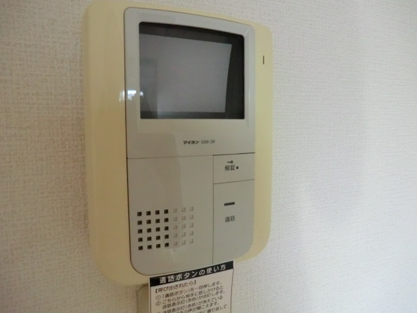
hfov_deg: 71.6
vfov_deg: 56.8
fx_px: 289
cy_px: 156
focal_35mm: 24
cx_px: 208
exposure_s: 1/60
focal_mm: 4.3
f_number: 3.2
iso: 640
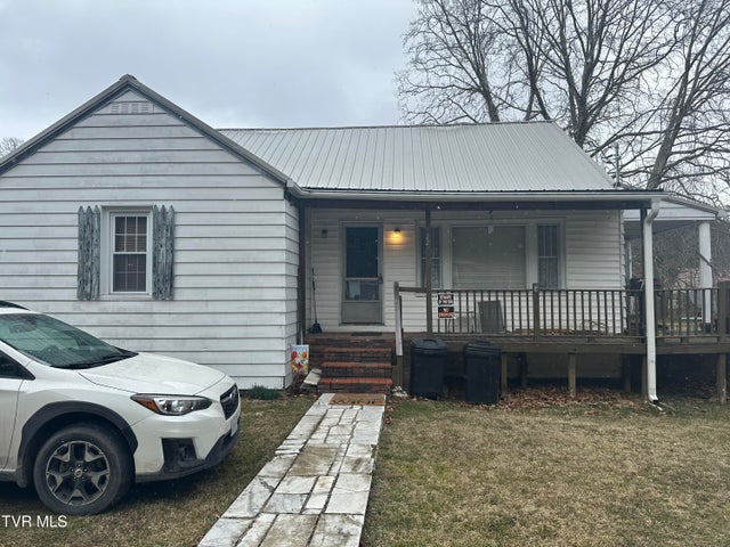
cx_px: 365
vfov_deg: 56.8
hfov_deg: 71.6
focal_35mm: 24
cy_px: 274
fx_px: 506
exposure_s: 1/1721
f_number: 1.78
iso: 80
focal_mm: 6.86
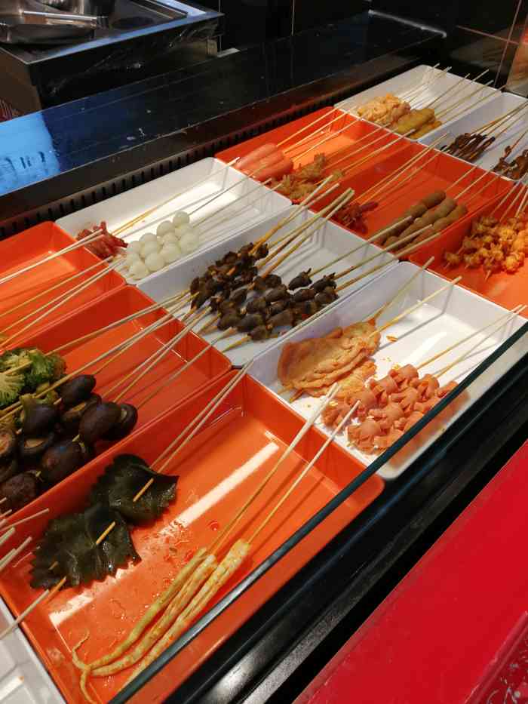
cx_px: 264
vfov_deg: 65.3
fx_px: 549
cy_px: 352
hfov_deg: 51.4
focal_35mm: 27
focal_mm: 3.95
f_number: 1.8
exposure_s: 1/50
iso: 50
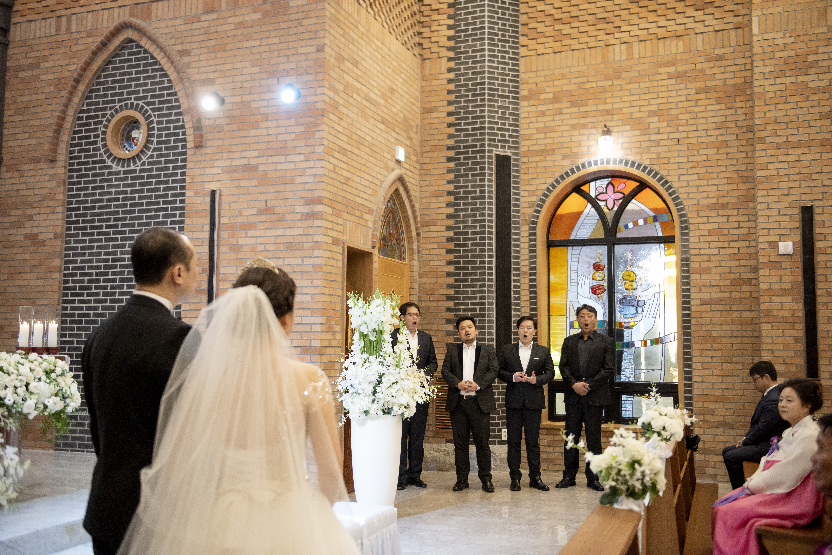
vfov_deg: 37.9
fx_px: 809
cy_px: 278
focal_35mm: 35
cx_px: 416
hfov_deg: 54.4
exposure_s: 1/125
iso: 3200
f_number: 2.8
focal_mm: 35
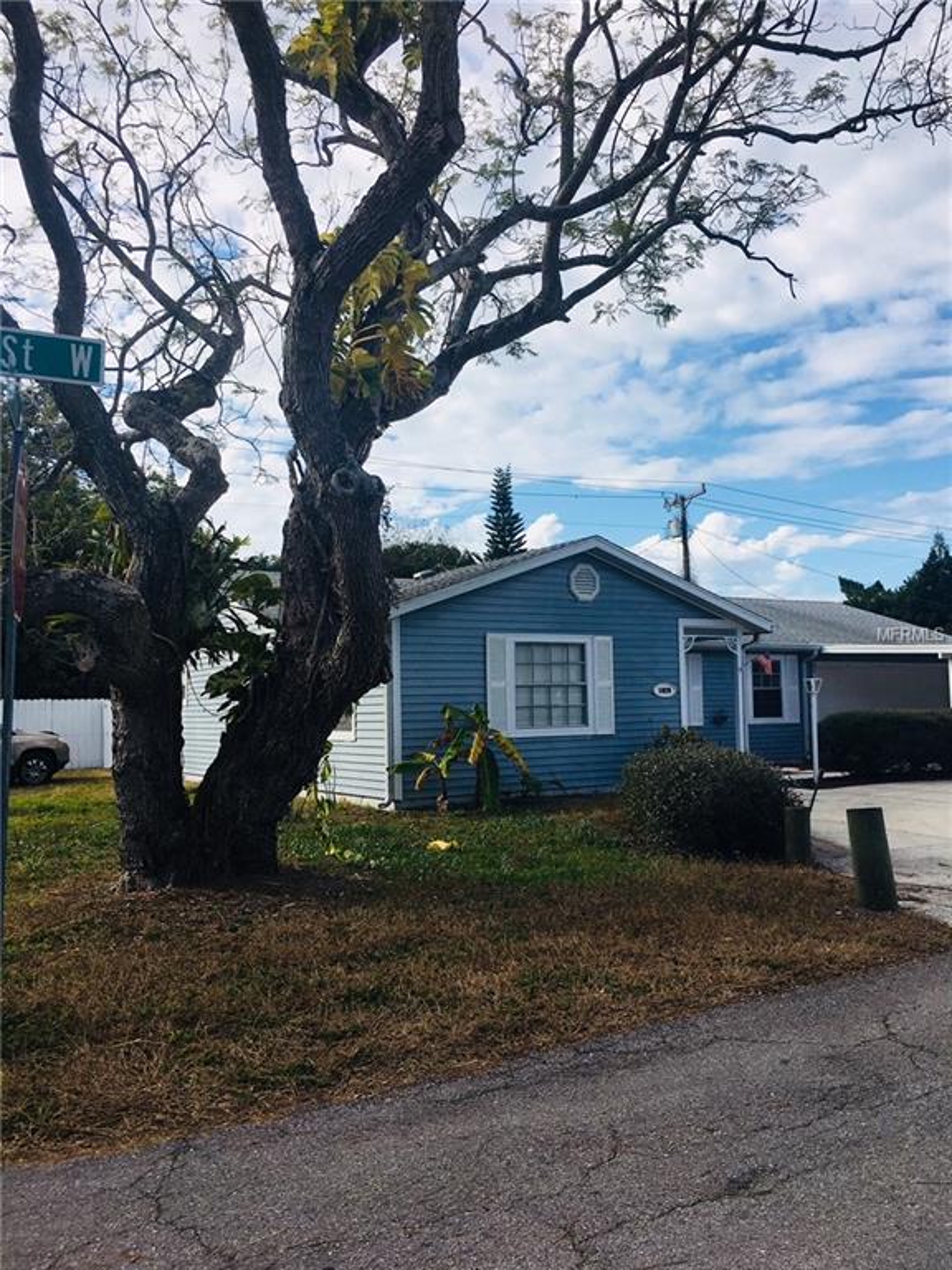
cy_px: 635
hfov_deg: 48.2
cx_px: 476
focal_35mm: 29
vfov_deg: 61.7
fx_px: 1063
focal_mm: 4.15
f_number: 2.2
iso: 25
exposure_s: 1/1603
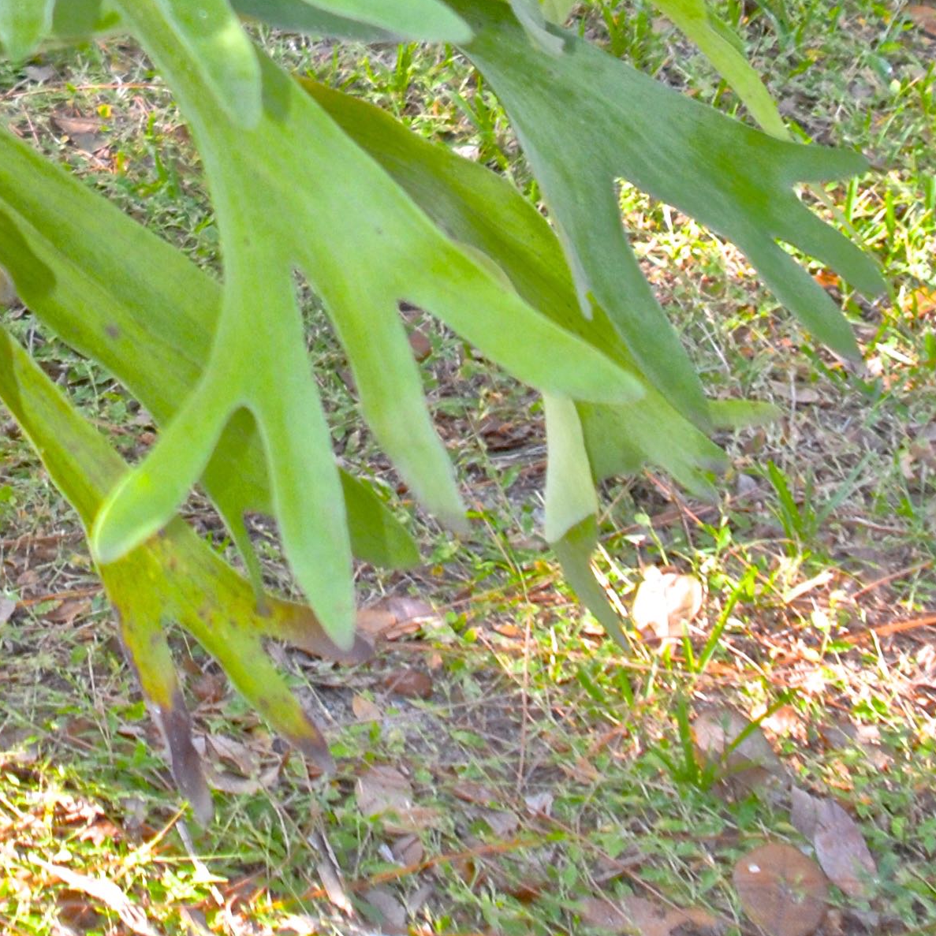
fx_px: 5010
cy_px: -662
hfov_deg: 10.4
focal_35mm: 164
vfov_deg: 10.2
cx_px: -286
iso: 800
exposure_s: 1/200
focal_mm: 31
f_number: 3.5
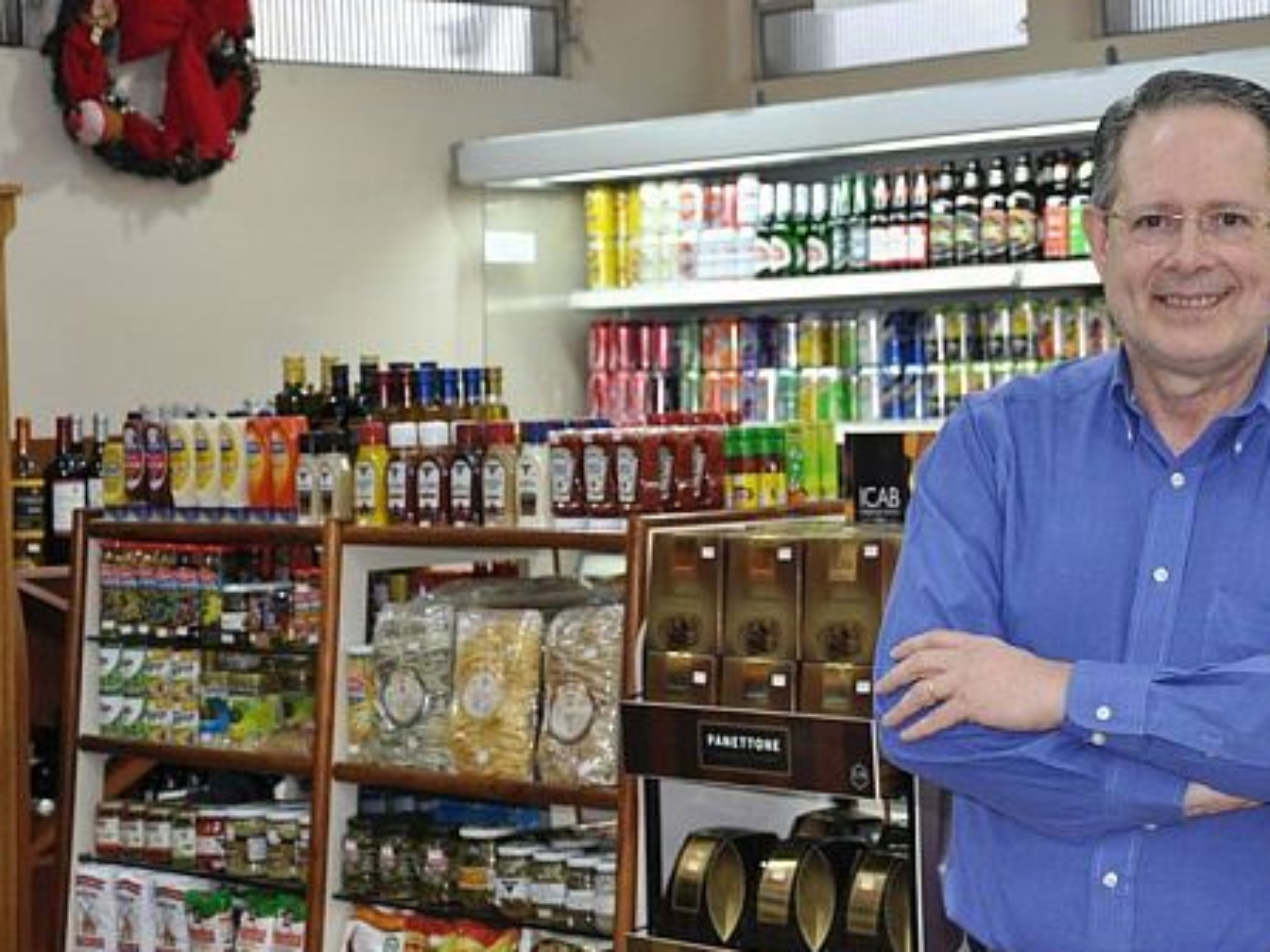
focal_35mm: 90
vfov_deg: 16.4
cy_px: 364
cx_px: 896
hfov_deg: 21.6
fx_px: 3302
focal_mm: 40
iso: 800
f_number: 4.5
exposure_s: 1/60
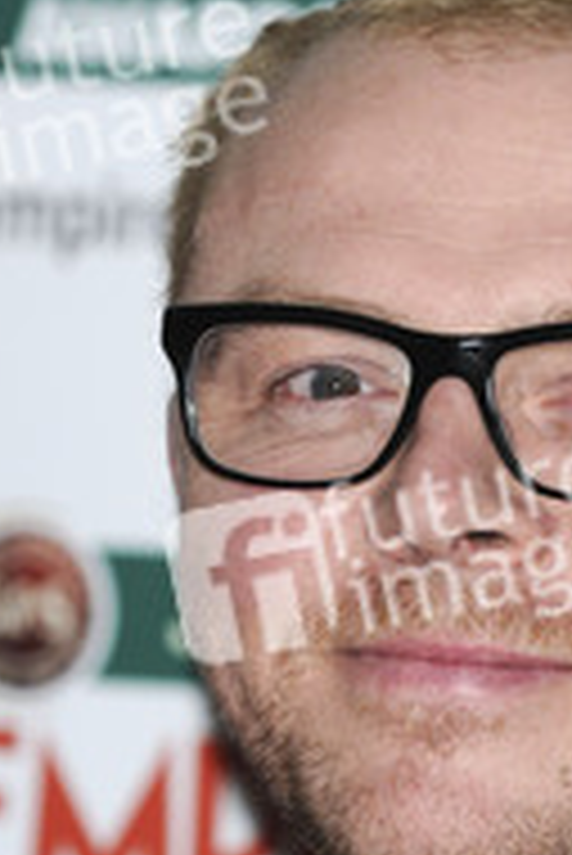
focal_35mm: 584
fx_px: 13894
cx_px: 529
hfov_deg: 2.4
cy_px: 783
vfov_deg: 3.5
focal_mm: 185
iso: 400
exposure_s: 1/160
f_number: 5
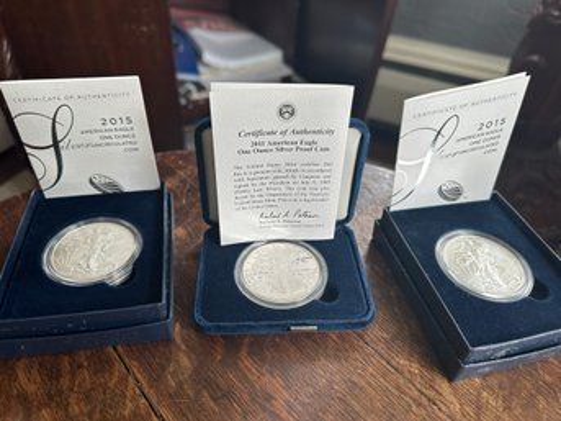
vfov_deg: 56.8
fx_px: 389
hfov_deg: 71.6
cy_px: 210
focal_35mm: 24
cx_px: 280
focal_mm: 6.86
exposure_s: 1/120
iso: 125
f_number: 1.78
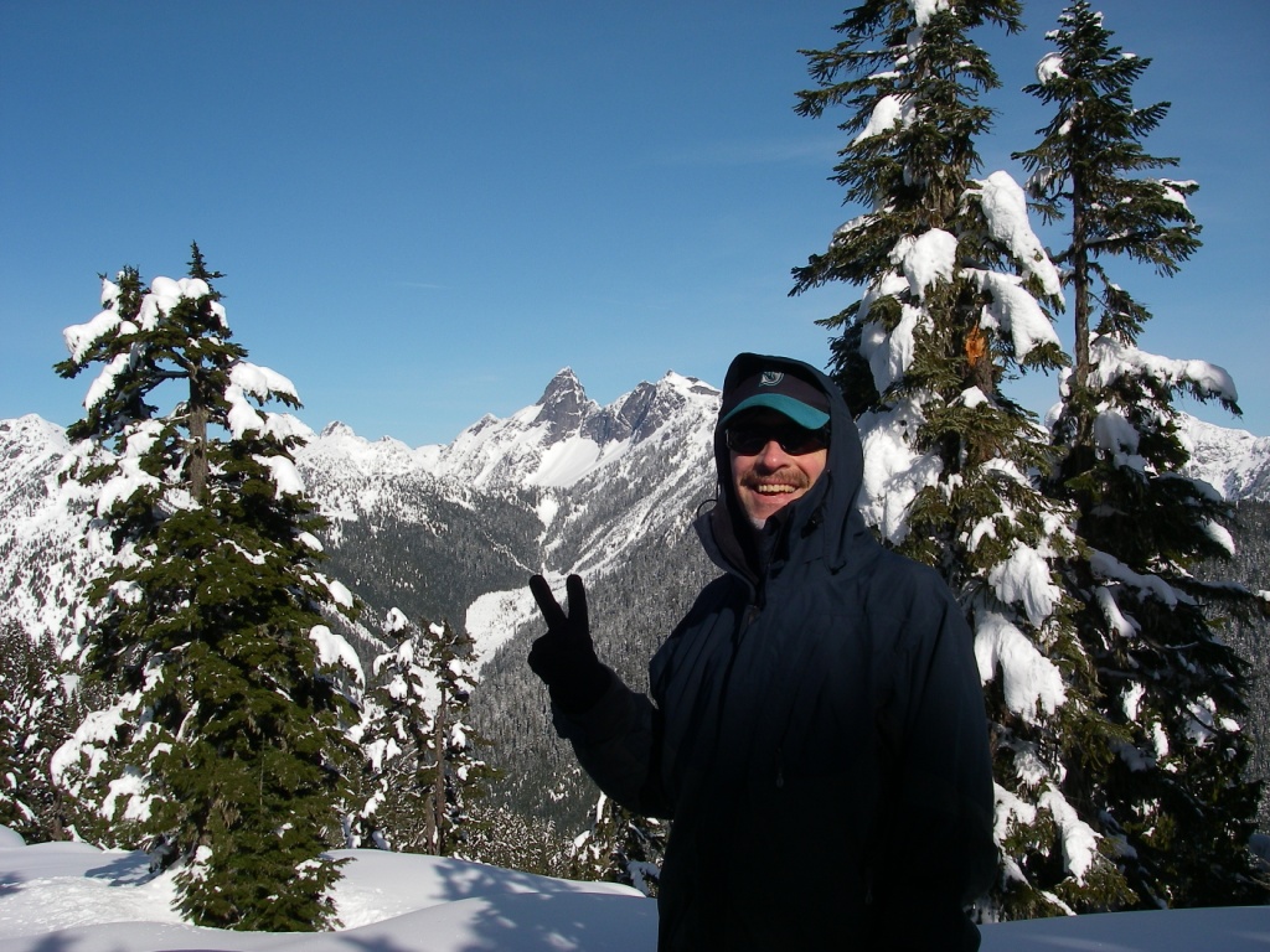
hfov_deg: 49.0
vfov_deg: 37.7
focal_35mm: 38
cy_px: 476
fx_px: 1394
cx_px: 635
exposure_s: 1/400
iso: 64
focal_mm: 6.3
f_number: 6.6
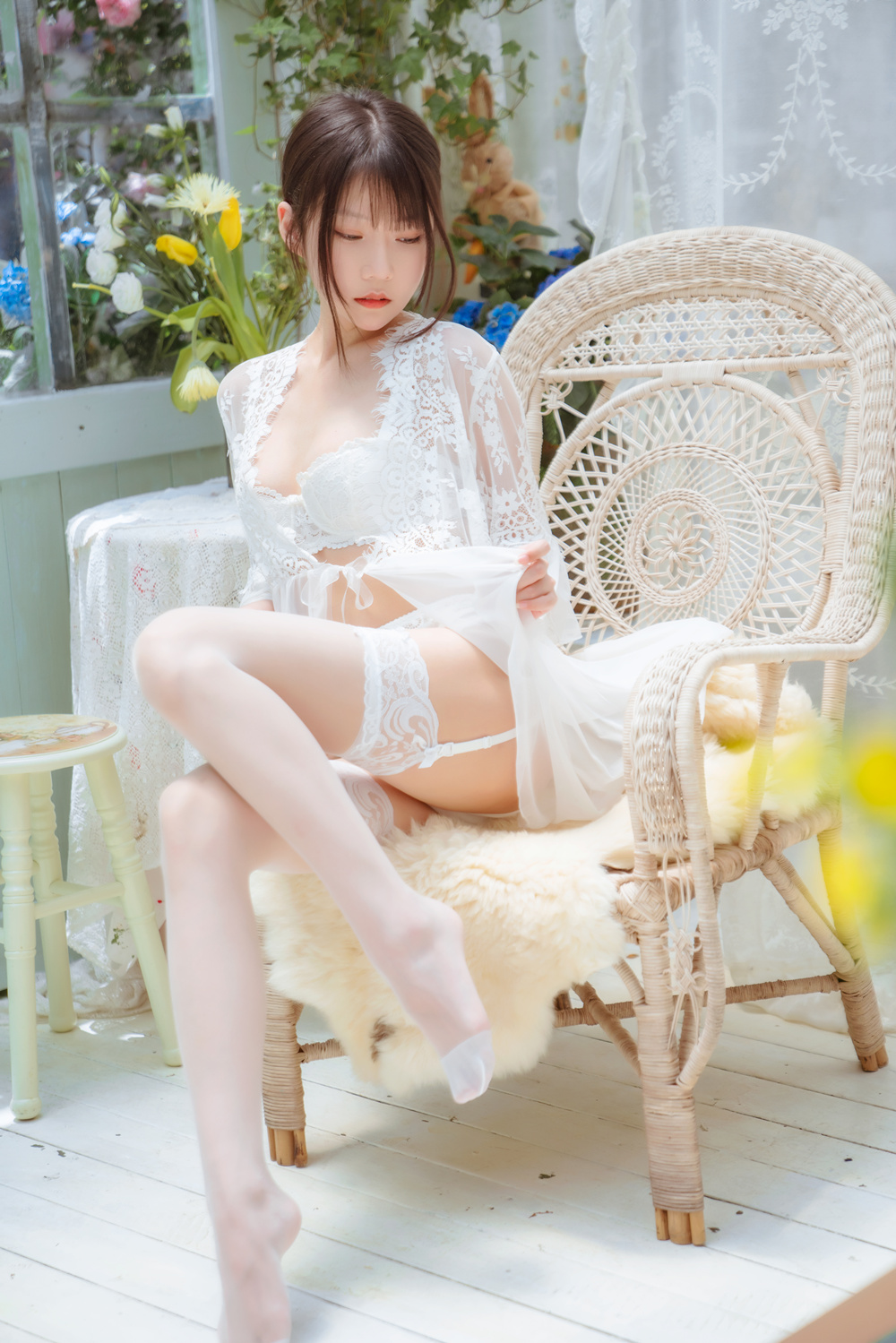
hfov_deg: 19.5
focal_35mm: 70
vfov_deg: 28.8
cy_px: 672
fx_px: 2612
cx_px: 448
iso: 160
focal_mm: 70
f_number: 2.8
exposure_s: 1/2000
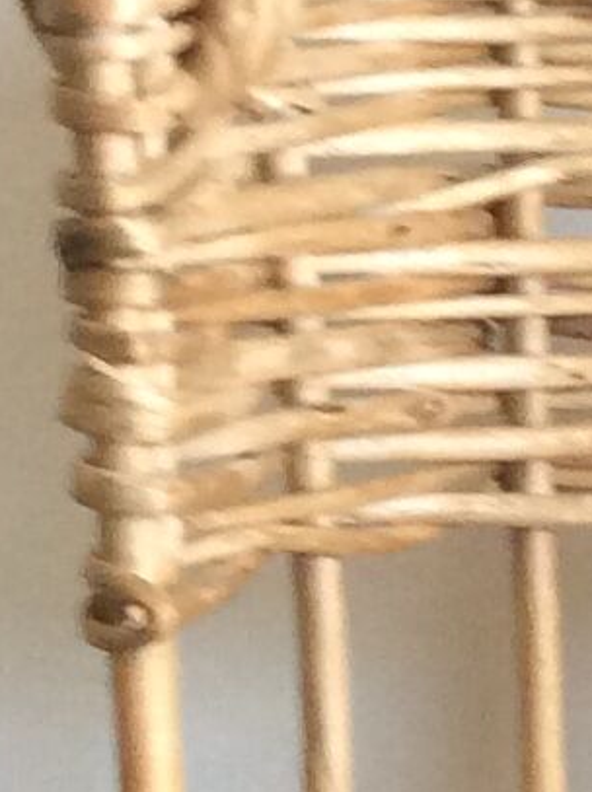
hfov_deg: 6.8
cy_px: 989
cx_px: 1523
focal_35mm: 204
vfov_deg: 9.6
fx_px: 4664
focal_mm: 3.3
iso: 100
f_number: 2.4
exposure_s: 1/25
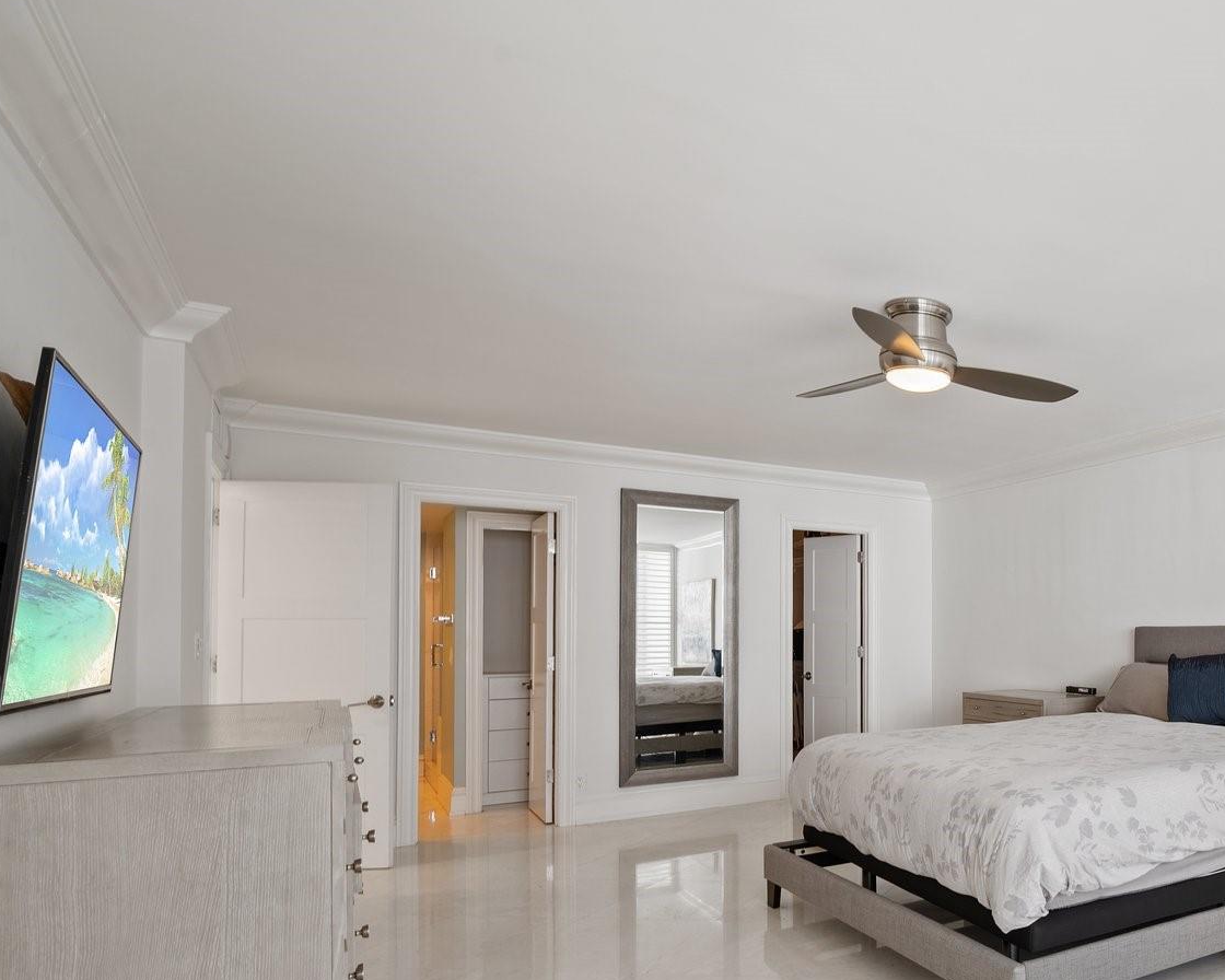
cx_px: 1095
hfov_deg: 60.0
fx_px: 870
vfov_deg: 57.6
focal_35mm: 24
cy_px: 645
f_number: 8
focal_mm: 14
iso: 200
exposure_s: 1/6
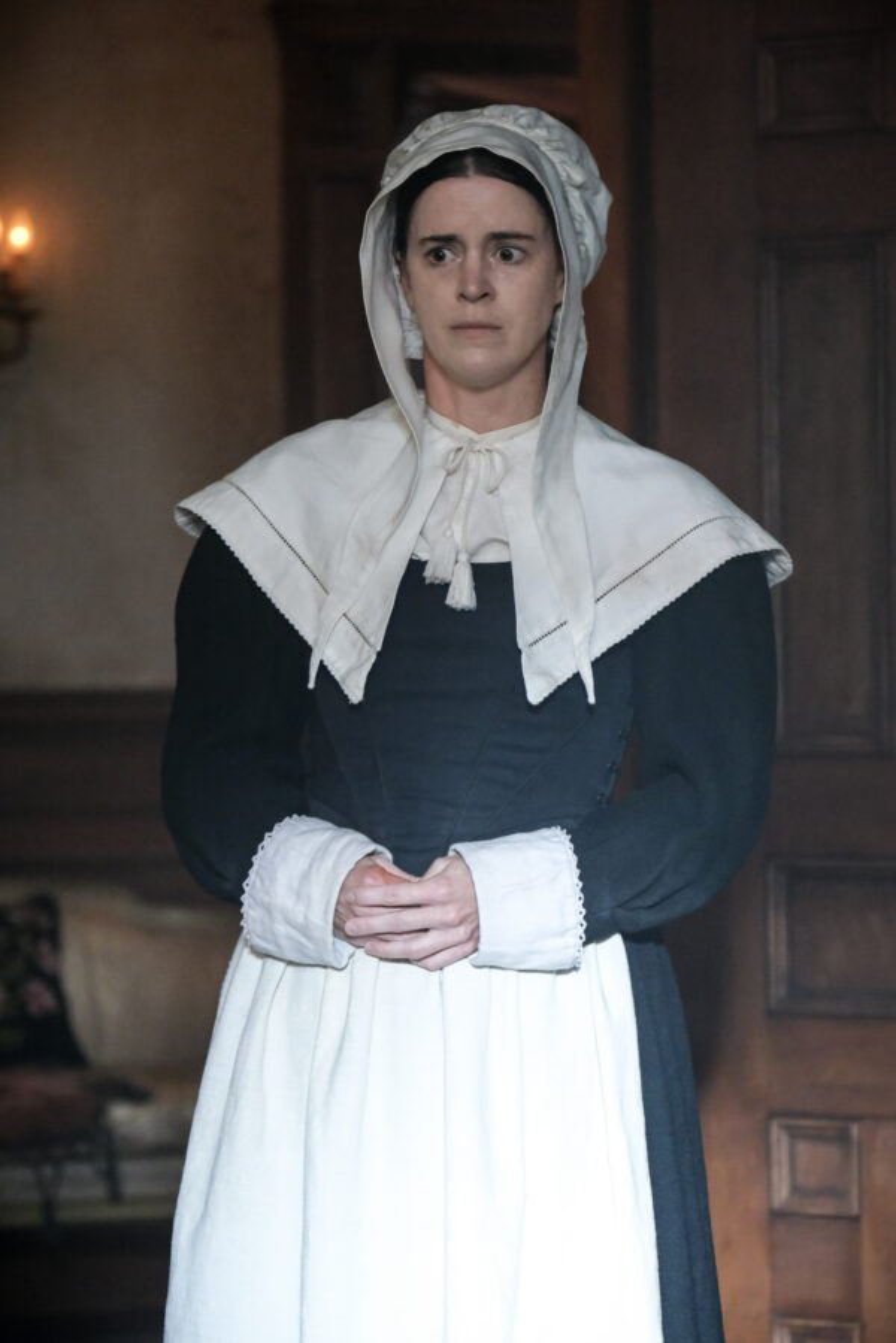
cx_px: 448
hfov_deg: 11.8
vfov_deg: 17.6
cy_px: 672
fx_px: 4330
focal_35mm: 116
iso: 6400
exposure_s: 1/160
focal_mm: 77.3
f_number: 2.8
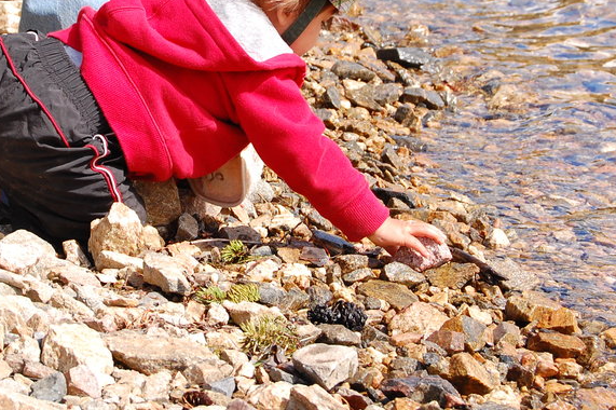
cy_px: 61
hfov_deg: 13.9
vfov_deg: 9.2
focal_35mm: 148
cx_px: 211
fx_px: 2529
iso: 400
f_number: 10
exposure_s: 1/400
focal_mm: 55
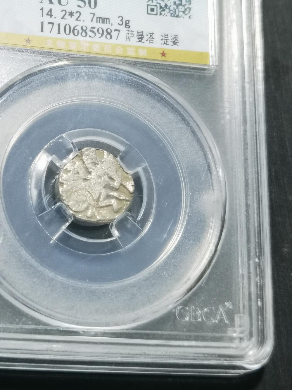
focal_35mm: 73
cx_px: 95
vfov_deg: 26.5
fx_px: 821
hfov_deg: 20.1
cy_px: 132
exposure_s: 1/100
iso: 200
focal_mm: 6.67
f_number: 1.9
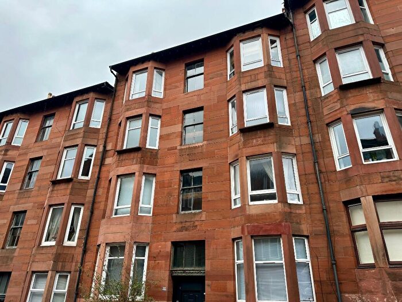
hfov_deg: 71.6
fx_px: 279
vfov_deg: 56.8
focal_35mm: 24
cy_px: 151
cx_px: 201
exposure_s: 1/699
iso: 80
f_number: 1.78
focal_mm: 6.86
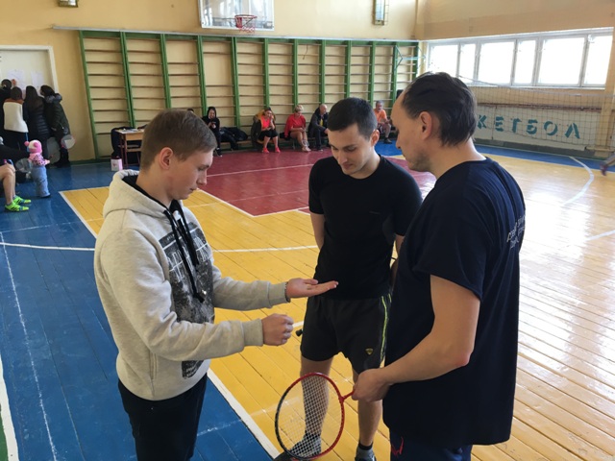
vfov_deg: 48.2
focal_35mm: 29
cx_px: 308
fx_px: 515
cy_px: 230
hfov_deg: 61.7
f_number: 2.2
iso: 64
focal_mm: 4.15
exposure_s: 1/33
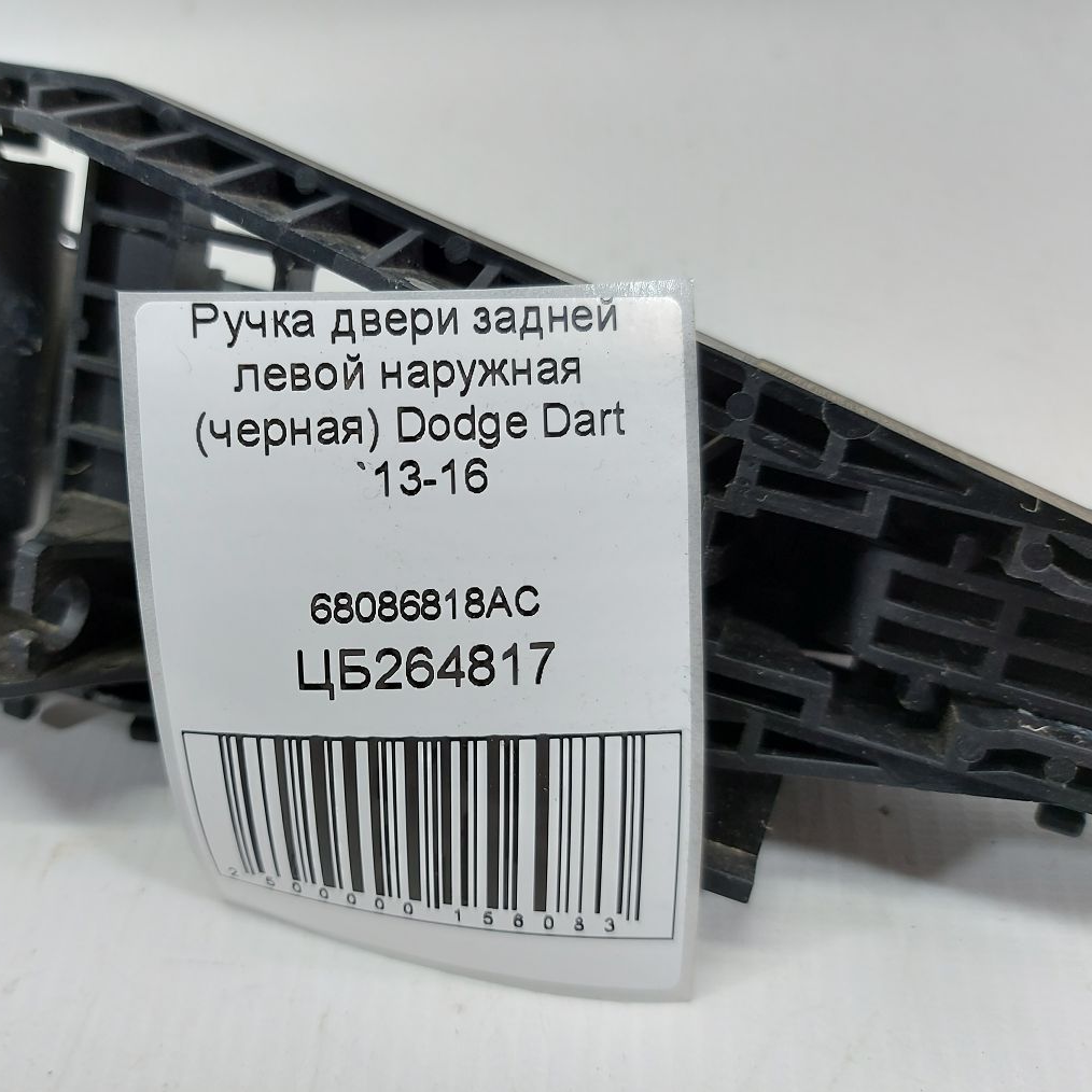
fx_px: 1035
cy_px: 543
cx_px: 410
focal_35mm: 29
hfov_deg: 55.0
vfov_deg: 55.6
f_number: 1.8
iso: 64
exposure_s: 1/50
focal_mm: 5.23
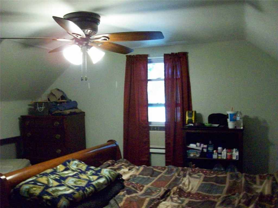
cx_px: 139
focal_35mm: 34
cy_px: 104
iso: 767
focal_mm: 5.7
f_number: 2.8
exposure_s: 1/64
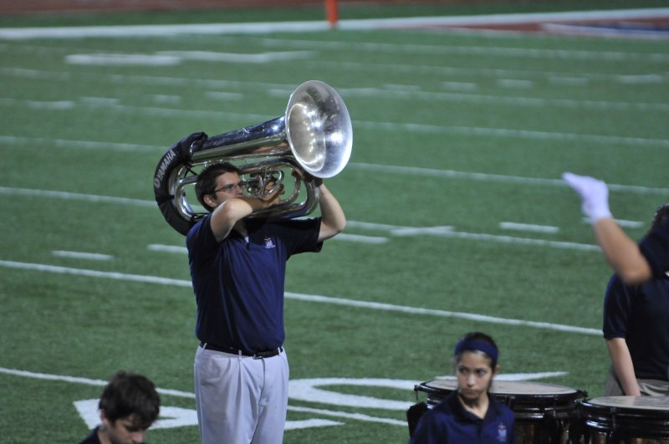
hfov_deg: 6.9
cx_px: 334
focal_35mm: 300
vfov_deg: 4.6
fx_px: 5567
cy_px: 222
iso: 1600
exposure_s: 1/200
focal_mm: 200
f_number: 2.8
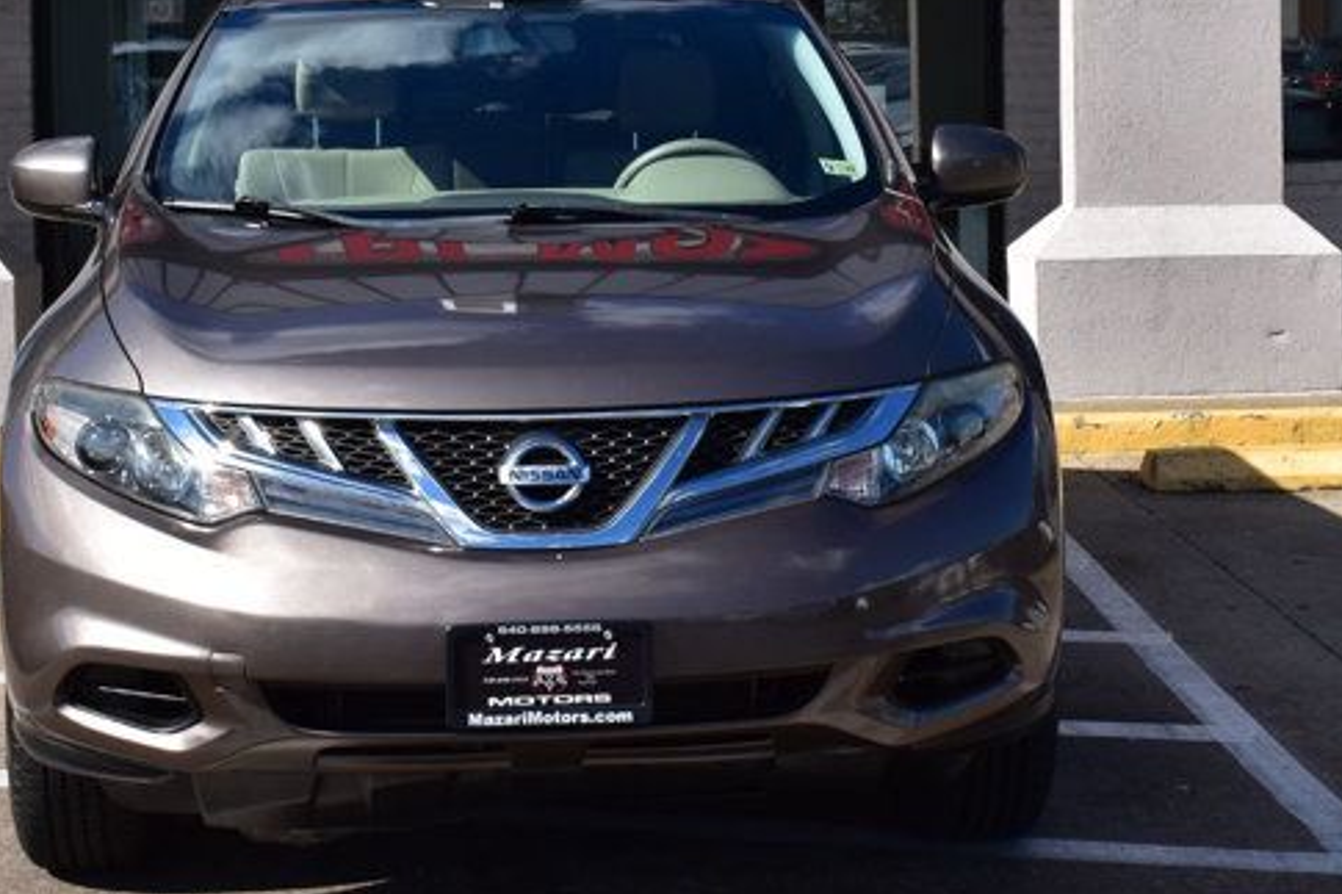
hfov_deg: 26.7
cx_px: 722
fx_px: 2832
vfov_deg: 17.7
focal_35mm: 76
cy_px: 122
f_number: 11
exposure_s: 1/500
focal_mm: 24
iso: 280
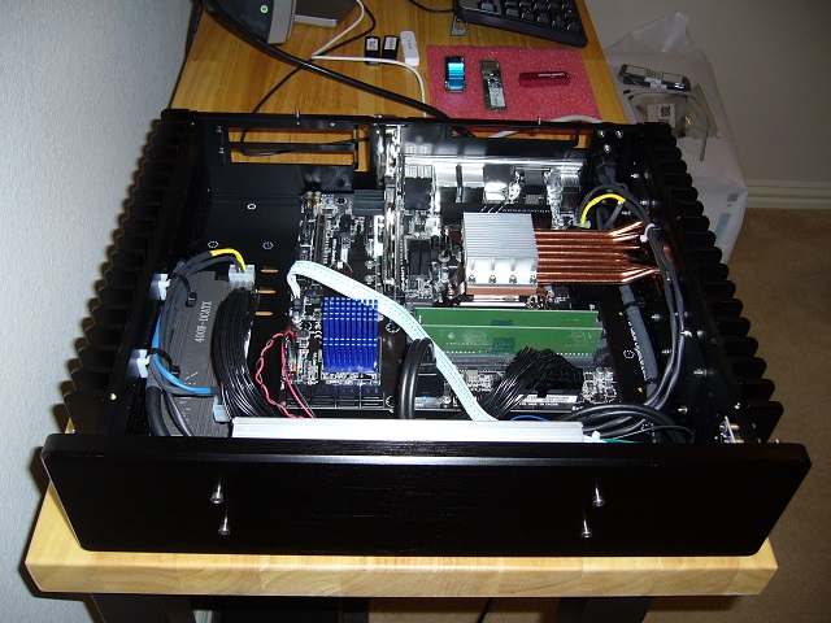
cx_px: 416
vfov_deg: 40.7
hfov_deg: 52.6
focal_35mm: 35
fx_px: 840
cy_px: 312
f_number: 2.8
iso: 100
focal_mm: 5.8
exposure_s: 1/30
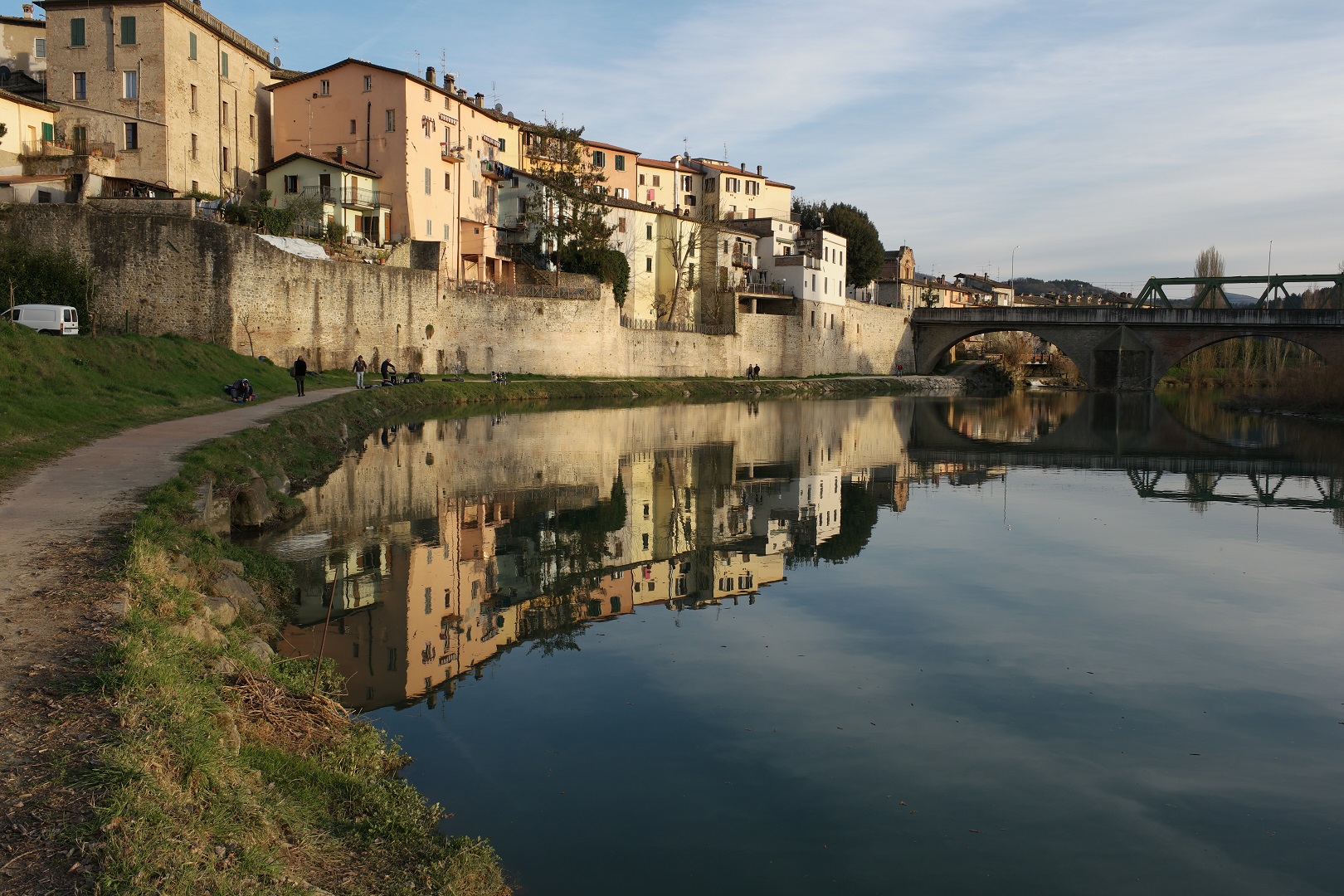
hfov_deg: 61.9
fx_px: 1120
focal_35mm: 30
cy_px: 448
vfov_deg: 43.6
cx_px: 672
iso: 100
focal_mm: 20
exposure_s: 1/80
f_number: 8
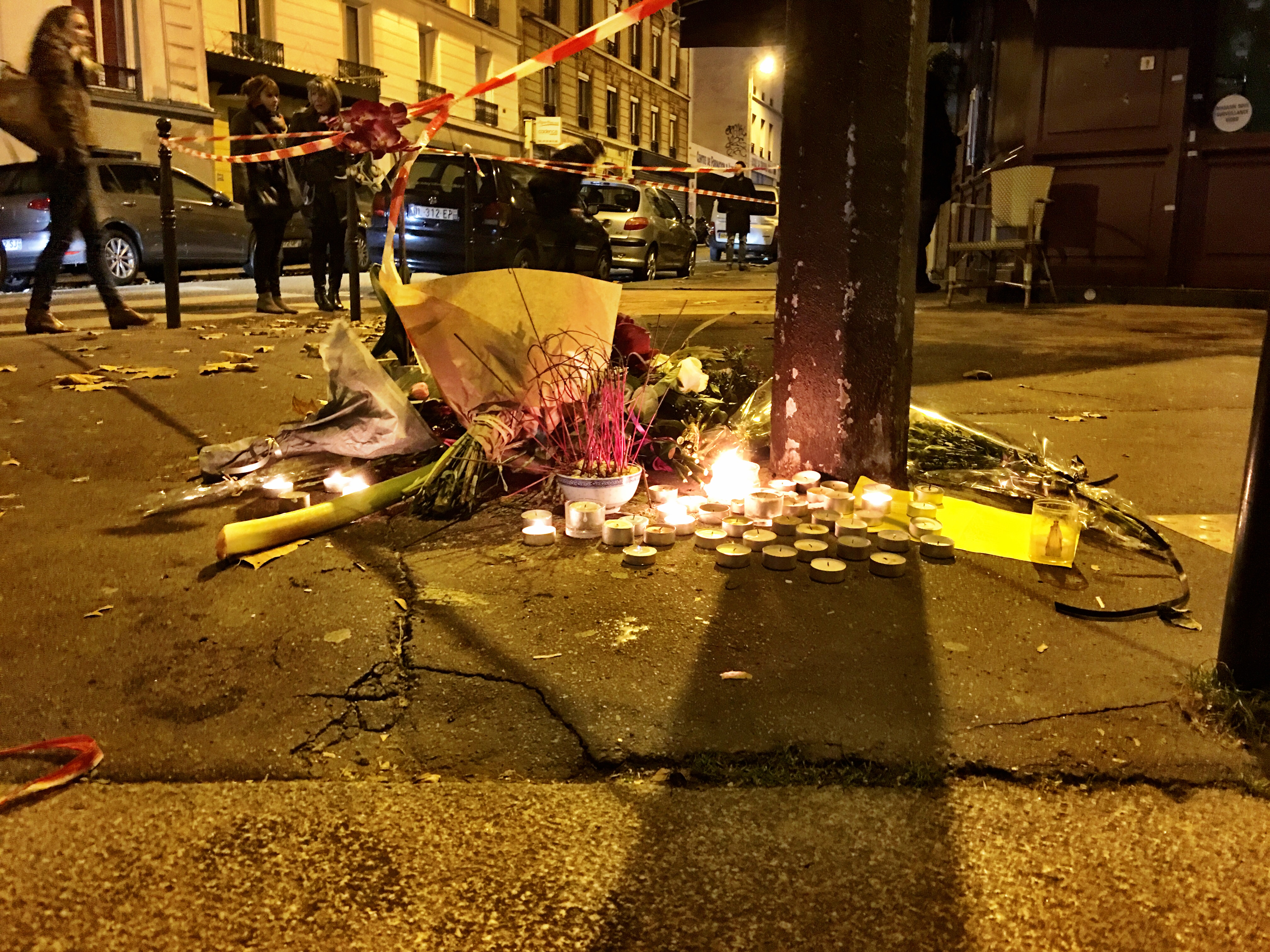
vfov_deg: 48.2
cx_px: 635
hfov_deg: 61.7
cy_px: 476
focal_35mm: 29
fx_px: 1064
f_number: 2.2
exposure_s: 1/4
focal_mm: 4.15
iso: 100
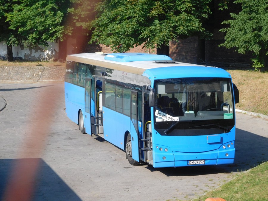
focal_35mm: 100
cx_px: 134
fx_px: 774
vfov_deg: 14.8
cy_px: 100
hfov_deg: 19.6
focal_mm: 17.8
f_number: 4.8
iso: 125
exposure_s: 1/400
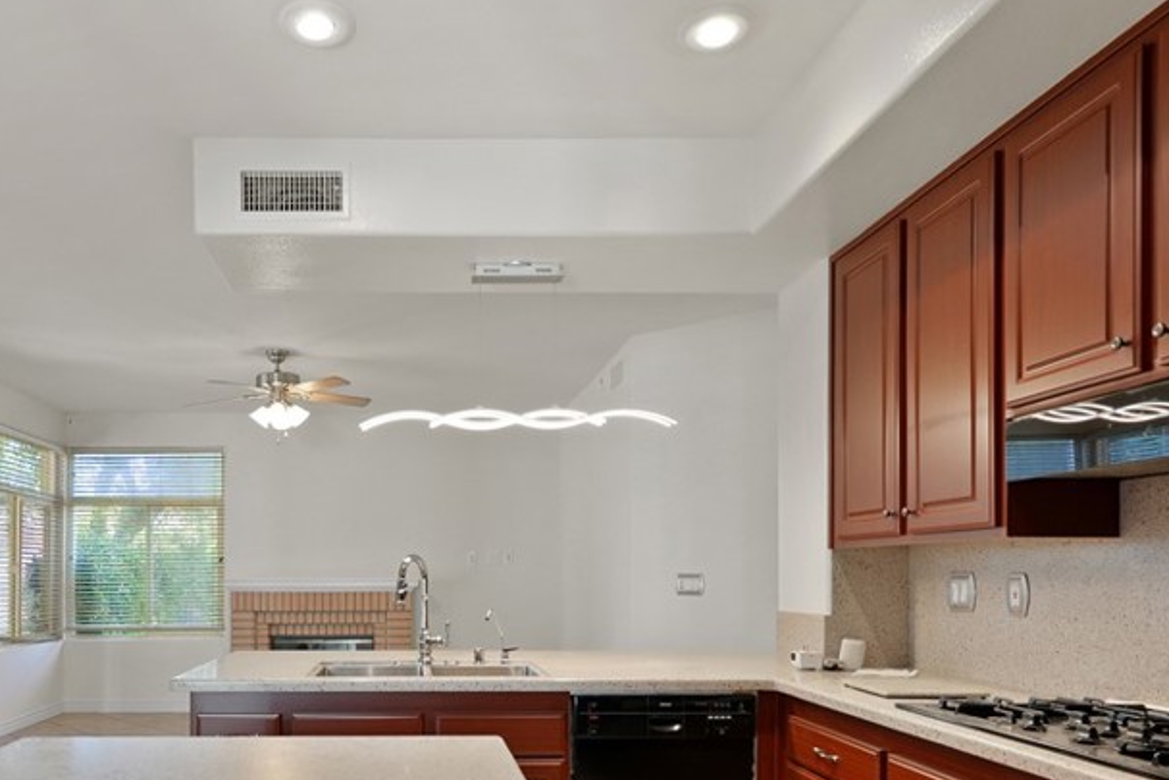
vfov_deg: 46.4
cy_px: 573
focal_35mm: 27
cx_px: 433
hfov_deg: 66.3
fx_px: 877
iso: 1250
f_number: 4
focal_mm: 16
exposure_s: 1/15
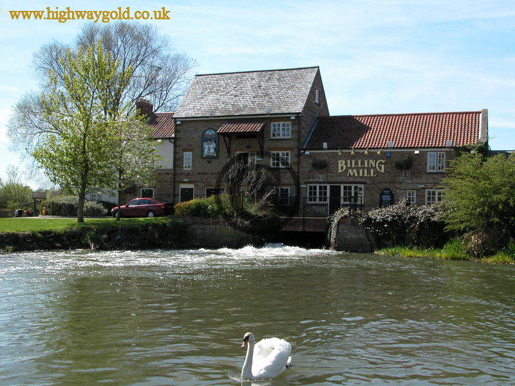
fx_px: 684
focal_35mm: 46
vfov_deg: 31.5
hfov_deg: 41.2
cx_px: 258
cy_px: 193
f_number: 5.9
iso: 100
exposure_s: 1/296
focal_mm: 11.6
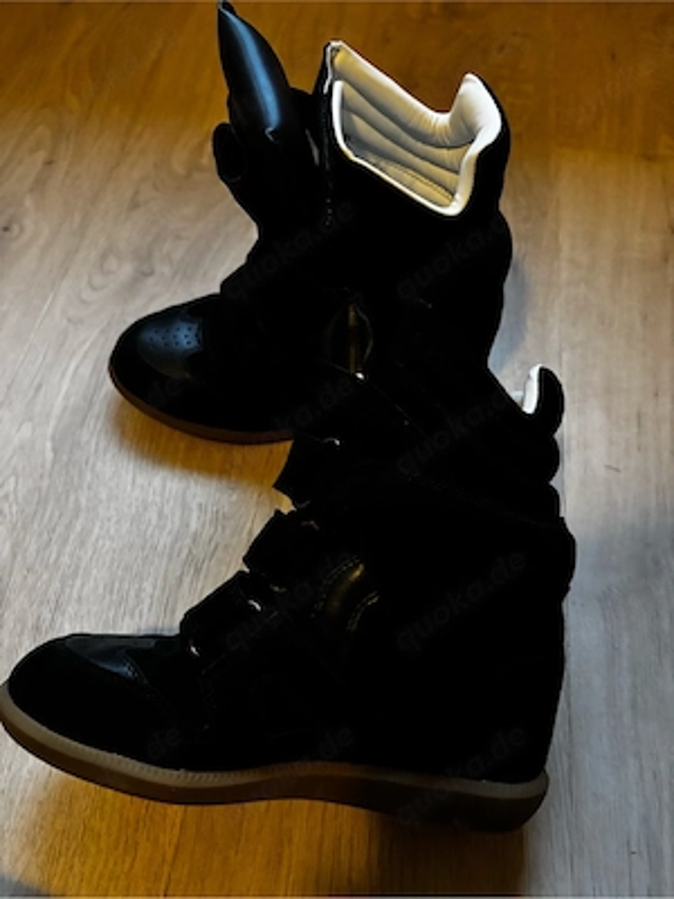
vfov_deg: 67.3
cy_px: 450
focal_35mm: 26
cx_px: 337
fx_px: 675
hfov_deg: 53.1
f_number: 1.6
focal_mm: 5.96
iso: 800
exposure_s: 1/25
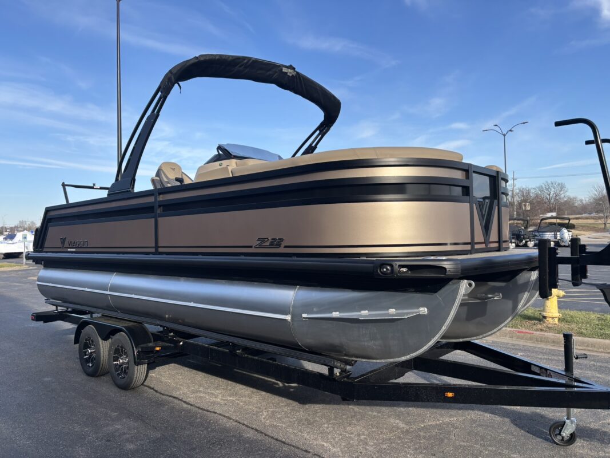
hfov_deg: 67.3
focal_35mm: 26
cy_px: 229
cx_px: 305
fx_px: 458
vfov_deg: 53.1
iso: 50
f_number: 1.6
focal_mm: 5.96
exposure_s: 1/1783
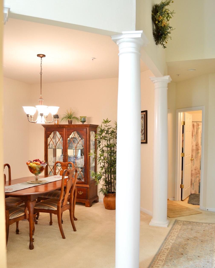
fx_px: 247
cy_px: 147
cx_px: 109
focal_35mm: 31
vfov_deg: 57.1
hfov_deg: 47.1
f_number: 3.5
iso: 400
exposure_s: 1/15
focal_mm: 18
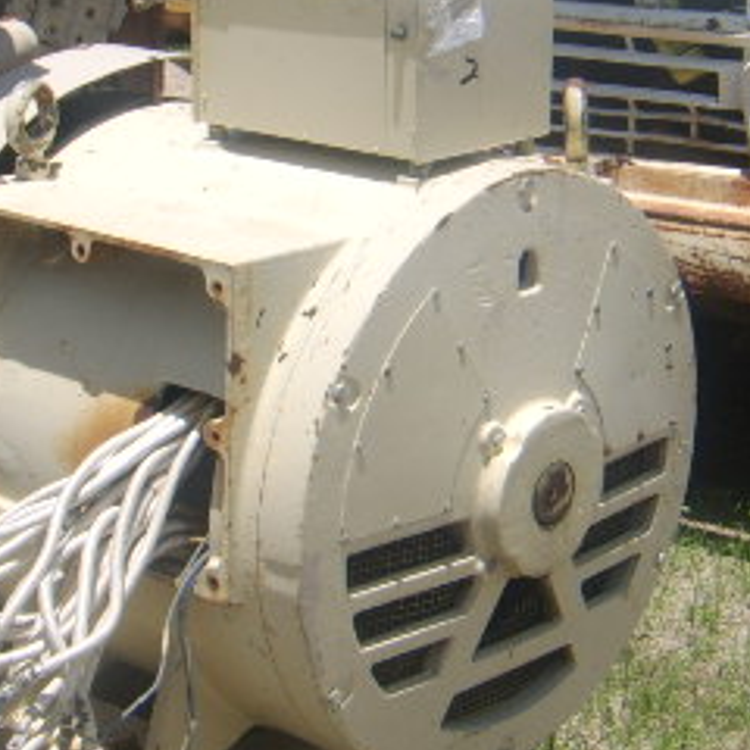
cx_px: -72
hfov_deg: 22.4
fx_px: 1789
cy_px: 238
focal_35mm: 73
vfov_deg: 23.5
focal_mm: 8.13
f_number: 6.7
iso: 71
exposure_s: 1/297
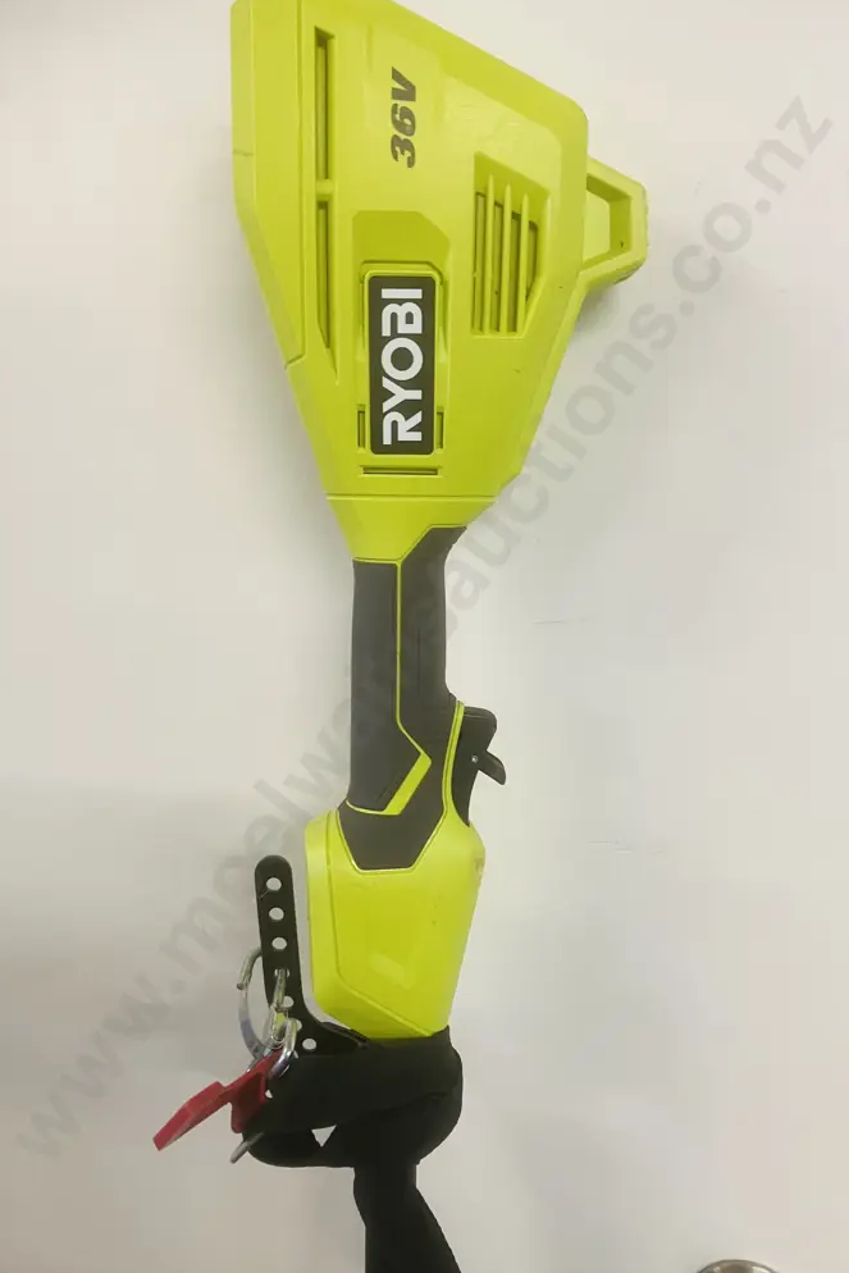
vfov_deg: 61.9
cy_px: 634
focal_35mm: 30
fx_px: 1061
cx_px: 421
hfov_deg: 43.6
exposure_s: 1/50
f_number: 1.8
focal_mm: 3.99
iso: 100
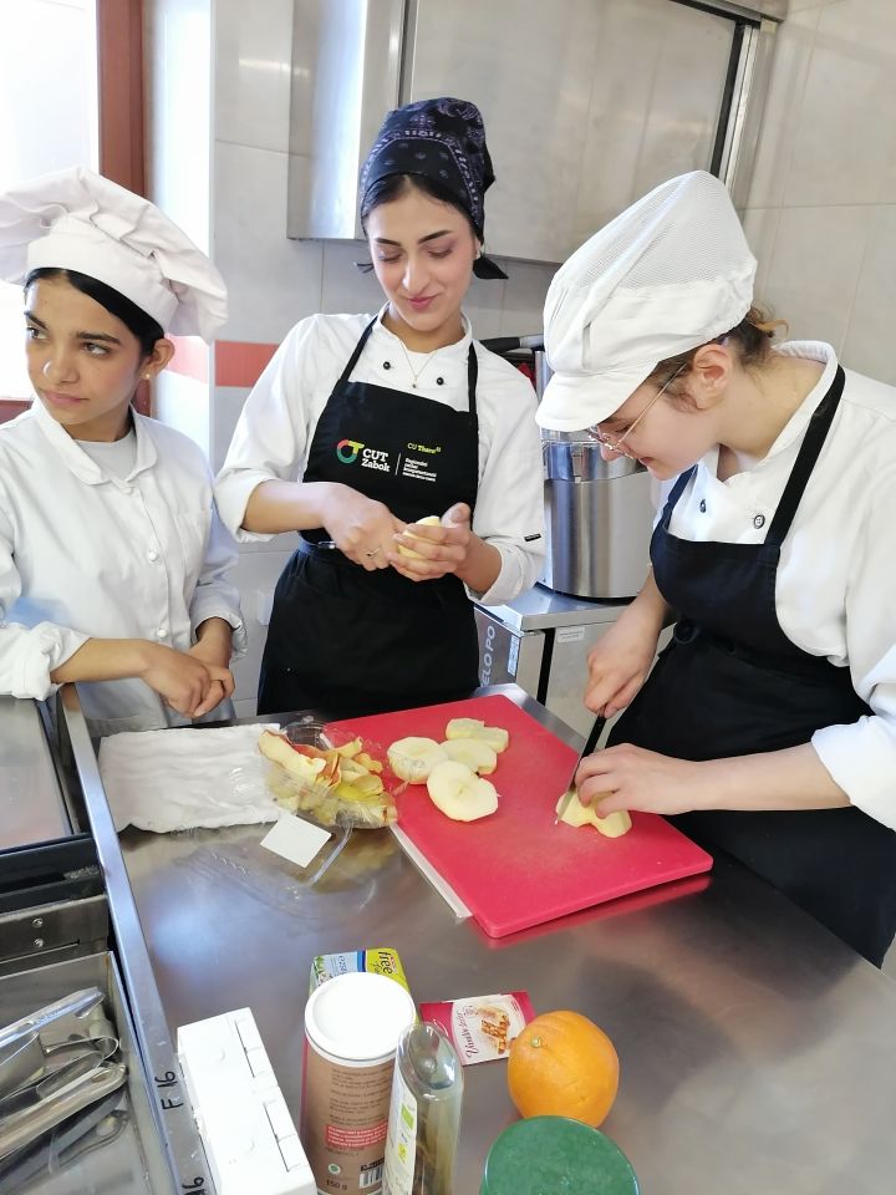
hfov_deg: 53.1
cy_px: 598
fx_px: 897
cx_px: 448
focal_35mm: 26
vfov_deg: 67.3
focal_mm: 5.3
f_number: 1.8
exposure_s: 1/33.3
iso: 400
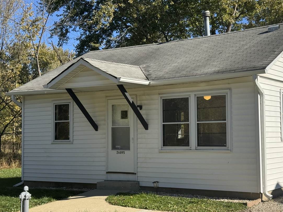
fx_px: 466
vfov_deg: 25.6
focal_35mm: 57
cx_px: 163
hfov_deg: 33.7
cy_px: 124
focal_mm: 6.76
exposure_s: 1/3817
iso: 64
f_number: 1.78
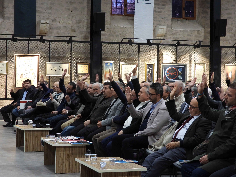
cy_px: 88
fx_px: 580
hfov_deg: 23.0
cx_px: 118
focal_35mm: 85
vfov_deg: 17.4
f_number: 3.5
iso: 400
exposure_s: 1/25
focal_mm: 15.3
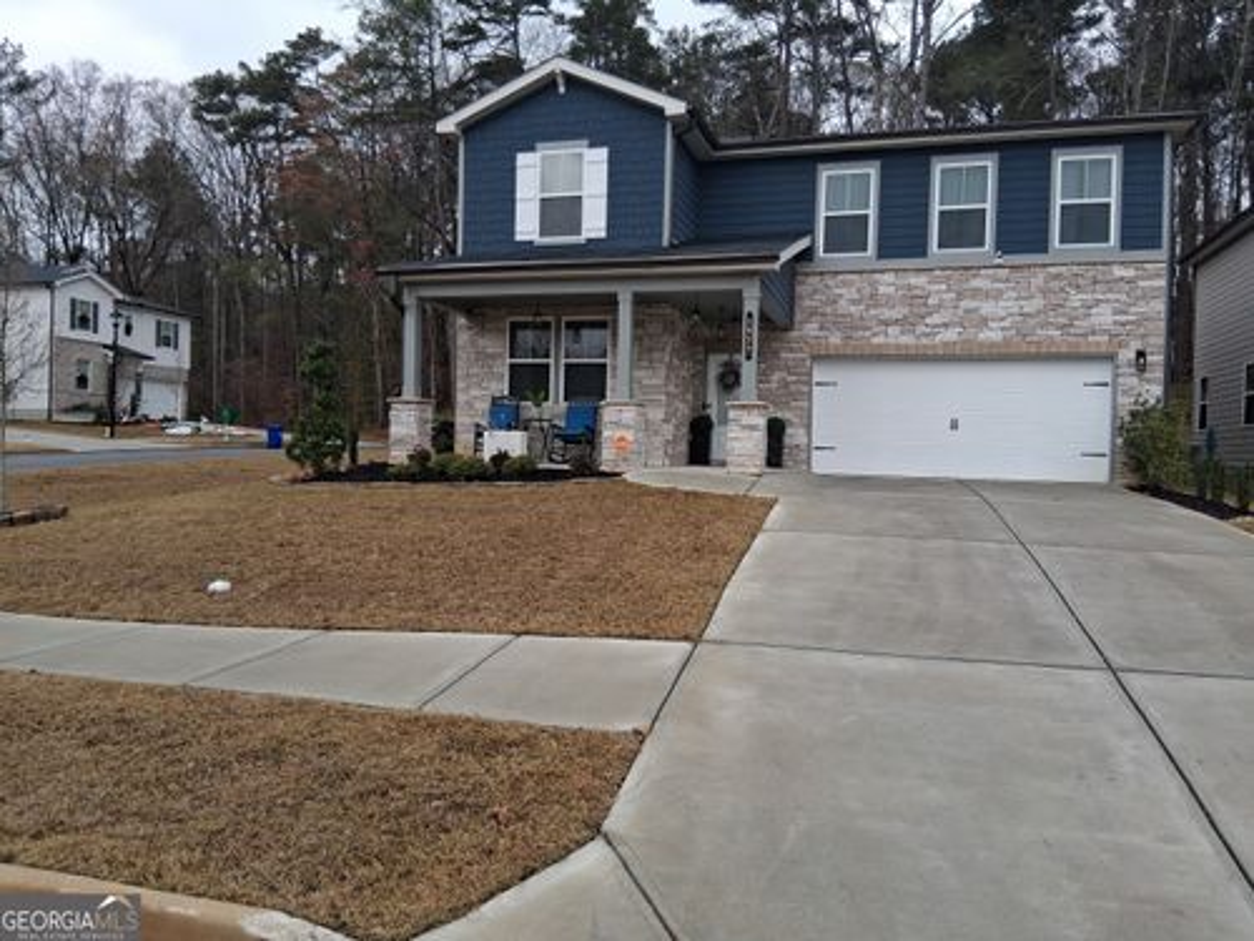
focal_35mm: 26
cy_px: 470
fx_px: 942
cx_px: 627
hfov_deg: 67.3
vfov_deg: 53.1
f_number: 1.8
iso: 25
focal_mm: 3.98
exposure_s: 1/170
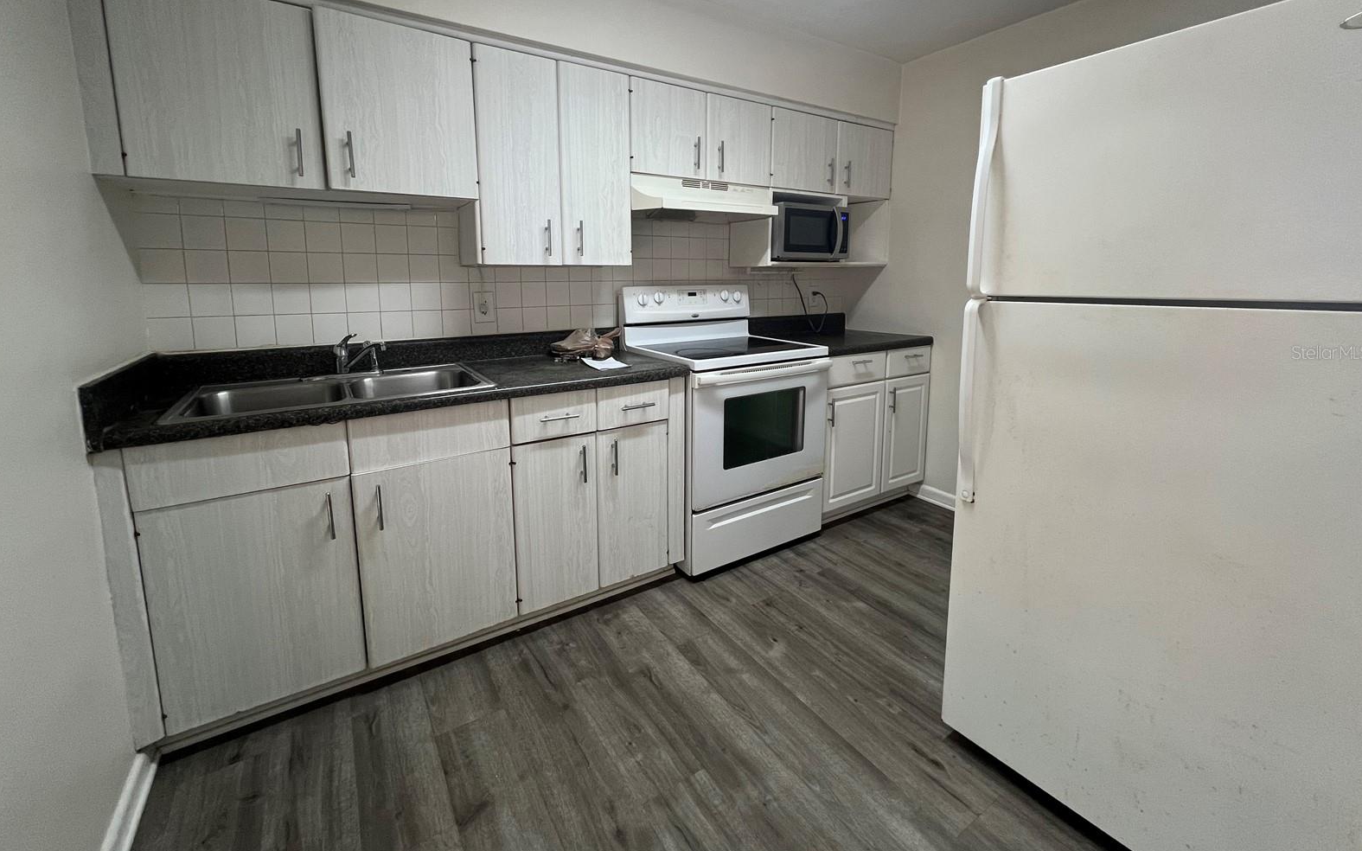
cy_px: 352
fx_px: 520
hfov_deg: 105.3
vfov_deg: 78.0
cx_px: 681
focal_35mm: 14
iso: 160
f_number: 1.8
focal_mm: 1.57
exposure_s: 1/60
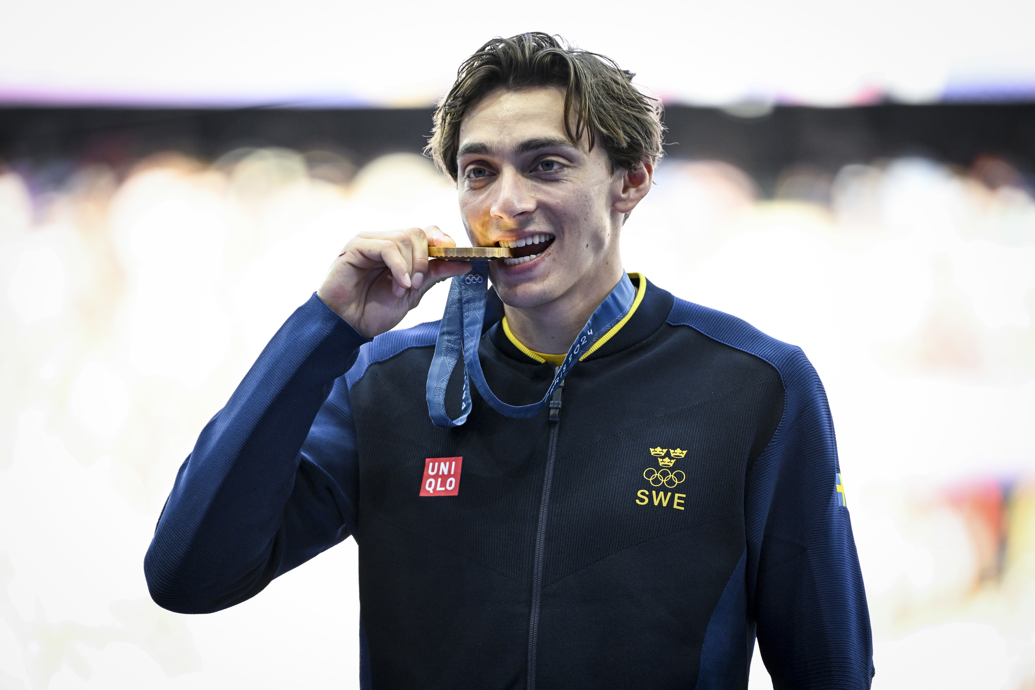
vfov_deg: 3.4
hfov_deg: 5.2
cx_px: 518
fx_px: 11499
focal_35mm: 400
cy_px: 345
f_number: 4
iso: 1600
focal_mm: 400
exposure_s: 1/800
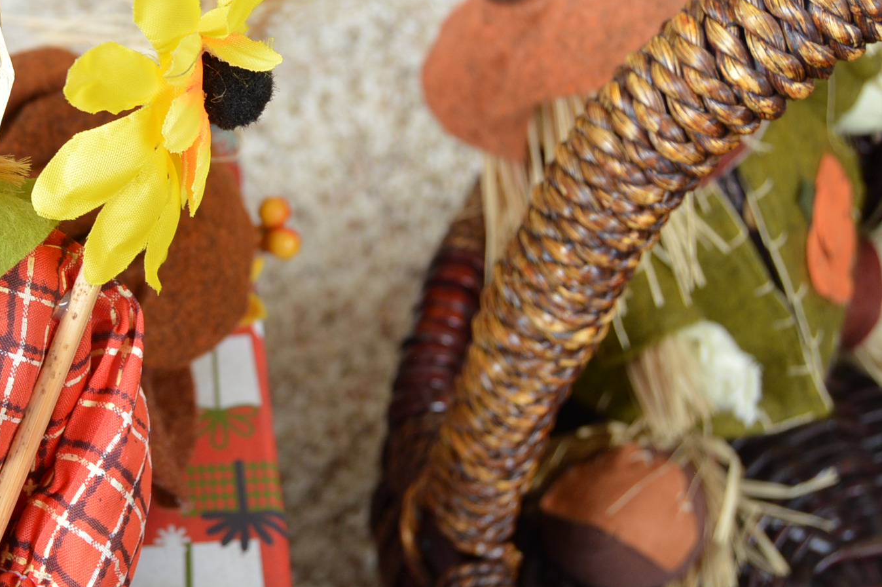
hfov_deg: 27.9
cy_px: 221
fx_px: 1640
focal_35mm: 67
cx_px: -50
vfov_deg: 20.2
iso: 200
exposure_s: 1/200
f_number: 3.5
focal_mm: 20
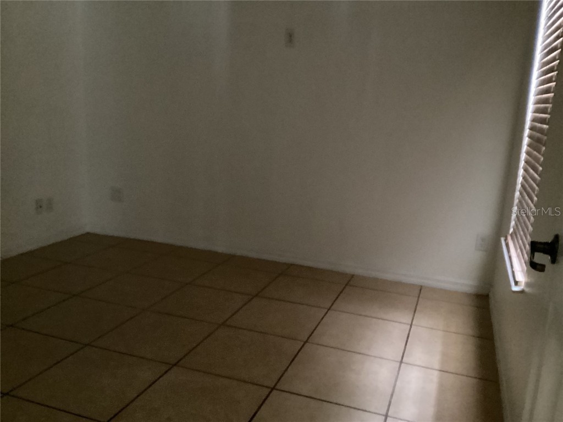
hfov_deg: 58.4
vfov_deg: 45.4
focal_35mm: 31
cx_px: 282
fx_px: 504
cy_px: 211
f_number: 2.4
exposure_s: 1/30
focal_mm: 3.3
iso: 800
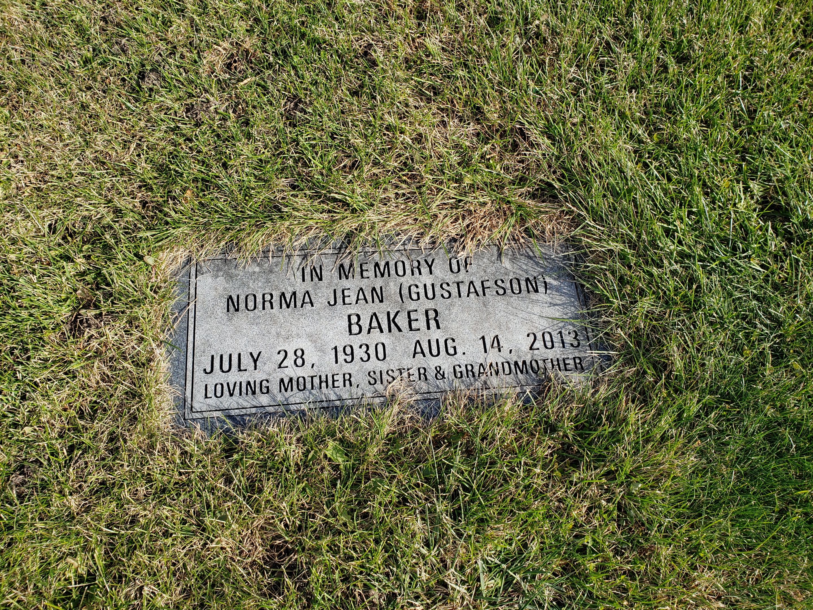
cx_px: 406
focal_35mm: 26
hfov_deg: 67.3
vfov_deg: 53.1
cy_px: 305
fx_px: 611
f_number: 2.4
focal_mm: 4.3
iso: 50
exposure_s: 1/673
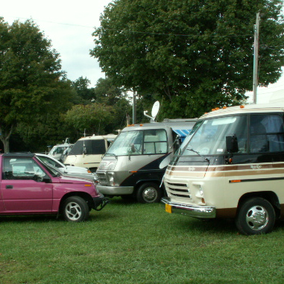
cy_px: 154
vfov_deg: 32.8
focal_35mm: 52
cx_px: 158
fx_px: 483
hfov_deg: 32.8
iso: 50
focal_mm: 5.86
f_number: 8
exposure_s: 1/50
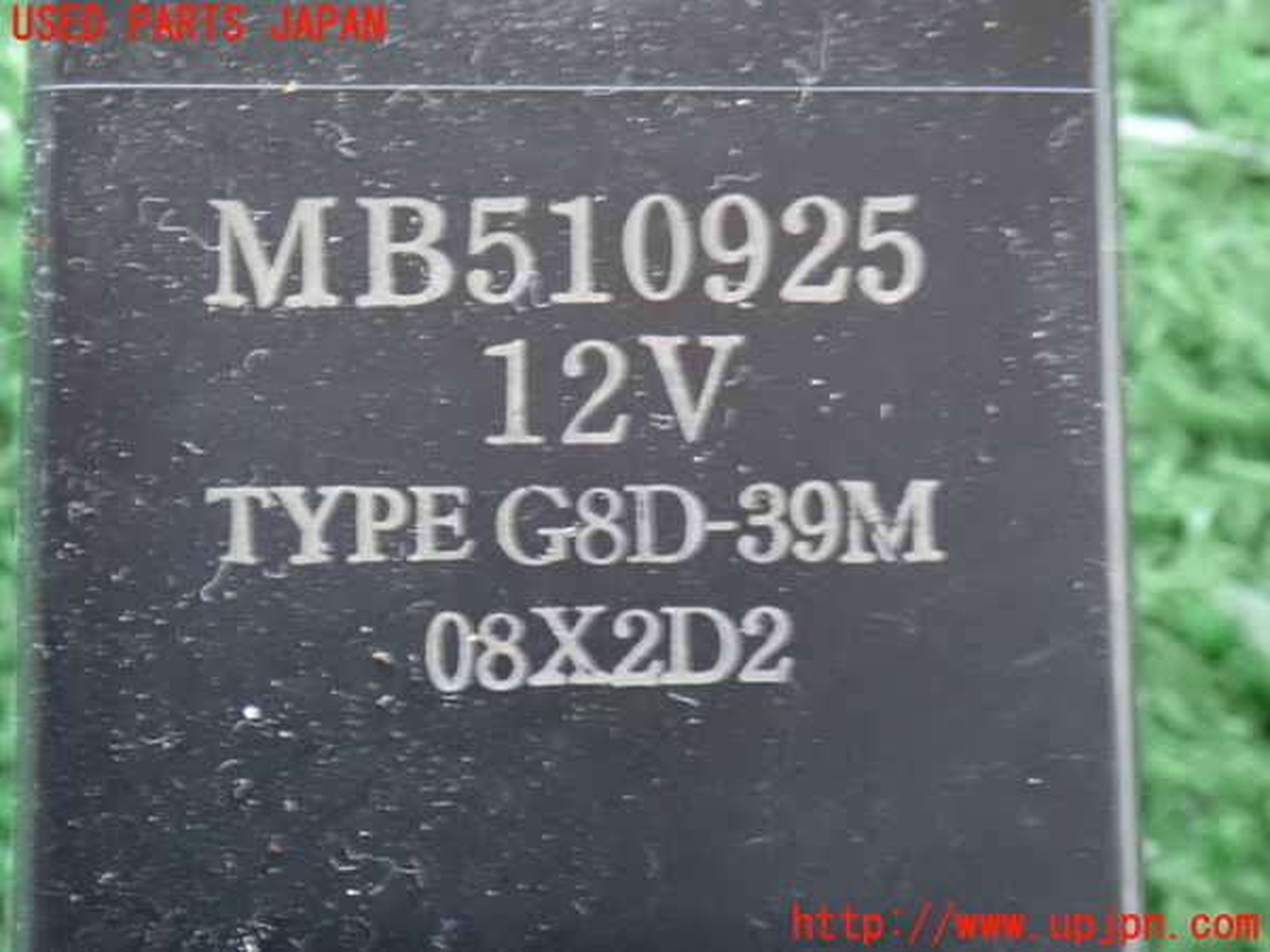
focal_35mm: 100
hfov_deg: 19.6
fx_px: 3669
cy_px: 476
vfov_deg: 14.8
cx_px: 635
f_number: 4.9
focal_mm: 18
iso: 1600
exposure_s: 1/6
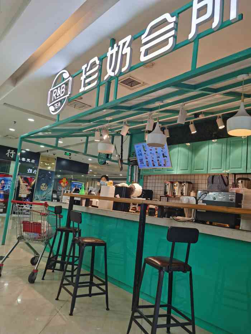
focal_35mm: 27
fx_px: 261
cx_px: 126
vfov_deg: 65.3
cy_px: 167
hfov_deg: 51.4
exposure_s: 1/100
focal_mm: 5.56
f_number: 1.6
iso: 50
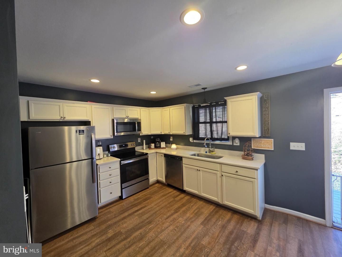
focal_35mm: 13
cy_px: 128
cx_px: 171
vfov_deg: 89.9
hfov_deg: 106.2
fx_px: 128
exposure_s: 1/120
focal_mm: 2.2
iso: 200
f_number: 1.9
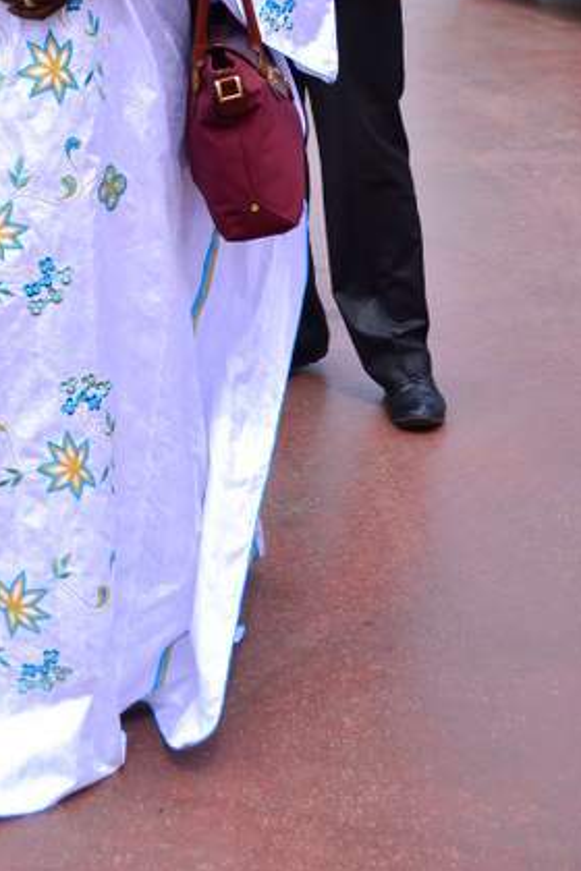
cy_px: 50
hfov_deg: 16.2
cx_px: 50
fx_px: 2008
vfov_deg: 23.7
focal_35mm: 83
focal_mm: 29
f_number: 5.6
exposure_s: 1/400
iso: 250
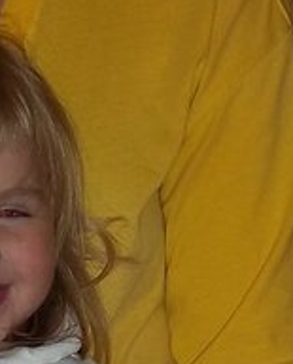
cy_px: 428
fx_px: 2098
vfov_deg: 9.8
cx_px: -28
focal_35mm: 194
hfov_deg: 7.9
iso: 80
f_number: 2.9
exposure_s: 1/30
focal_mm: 5.7
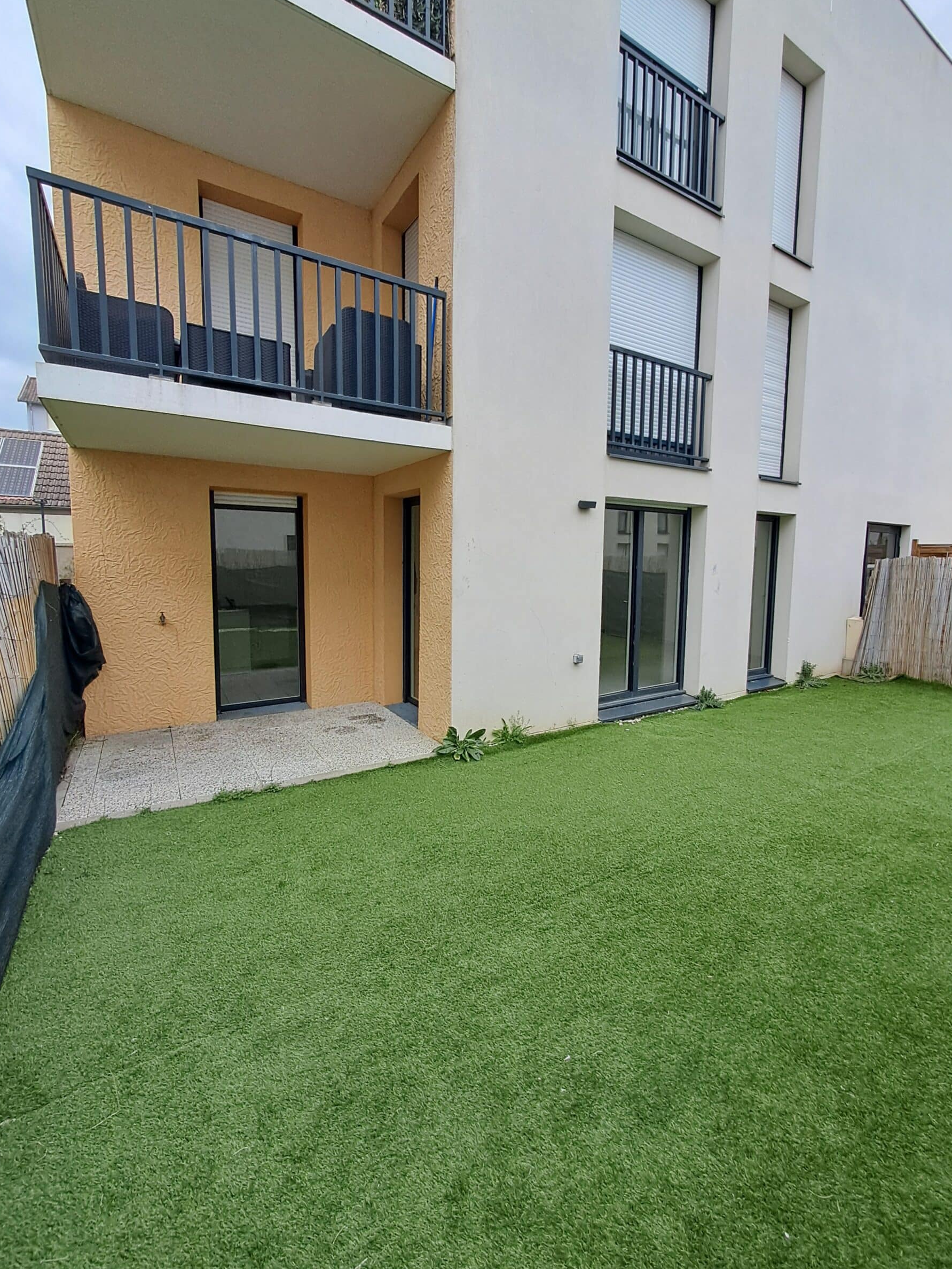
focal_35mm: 14
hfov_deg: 85.6
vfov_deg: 102.0
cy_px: 603
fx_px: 513
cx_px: 496
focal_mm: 1.42
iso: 40
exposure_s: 1/362
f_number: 2.2
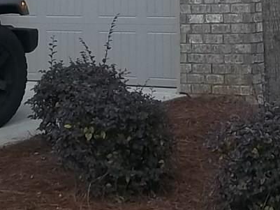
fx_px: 1117
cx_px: 297
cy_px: -234
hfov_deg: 14.0
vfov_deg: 9.9
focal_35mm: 138
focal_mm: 4.9
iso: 80
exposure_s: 1/400
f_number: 3.5
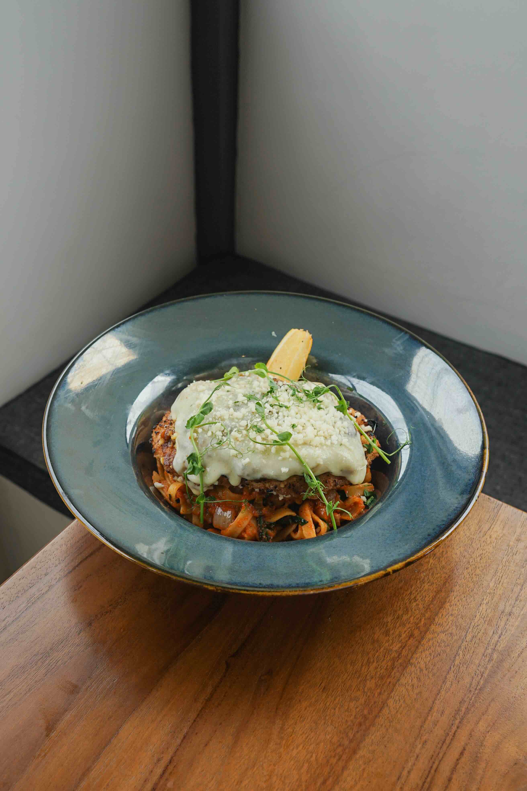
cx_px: 264
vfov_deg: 46.4
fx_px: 922
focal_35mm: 42
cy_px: 396
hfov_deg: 31.9
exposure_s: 1/160
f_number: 6.3
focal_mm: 28
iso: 100
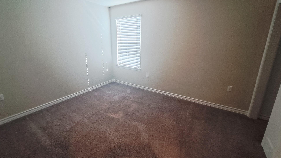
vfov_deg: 70.4
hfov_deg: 103.0
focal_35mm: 15
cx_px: 136
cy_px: 73
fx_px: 112
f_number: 2.2
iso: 100
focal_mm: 1.74
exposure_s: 1/40
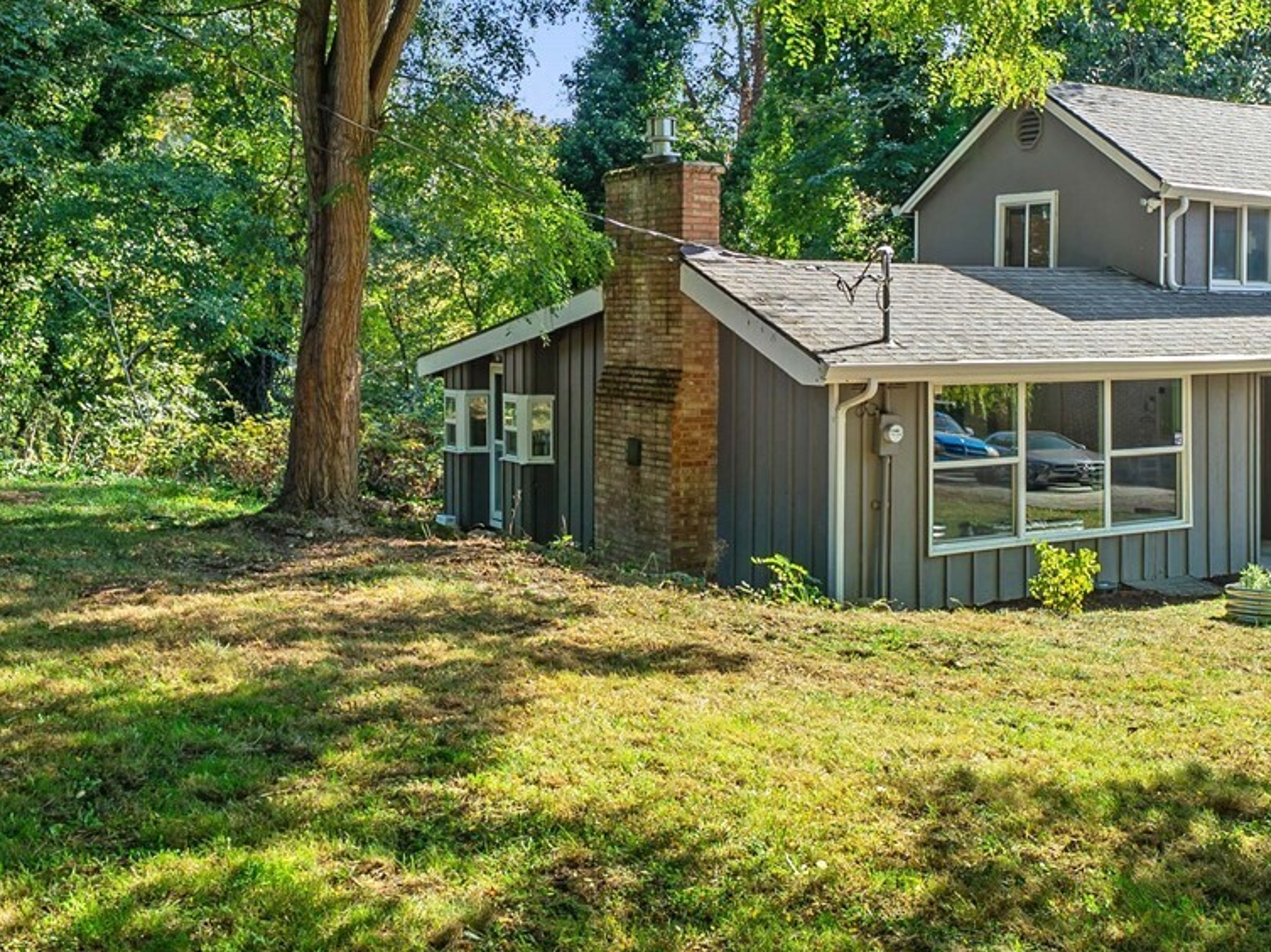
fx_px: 1431
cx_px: 762
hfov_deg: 47.6
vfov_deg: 36.6
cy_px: 370
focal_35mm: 39
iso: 80
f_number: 7.1
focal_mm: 18
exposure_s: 1/40
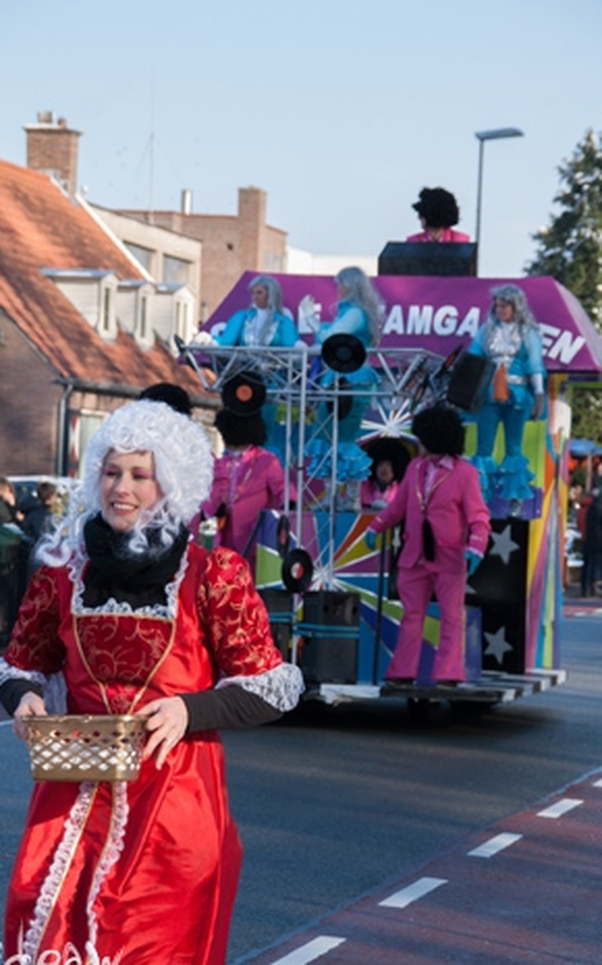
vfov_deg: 16.9
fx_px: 3248
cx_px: 302
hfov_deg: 10.6
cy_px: 481
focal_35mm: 124
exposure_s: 1/160
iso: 100
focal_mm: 75
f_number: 6.3
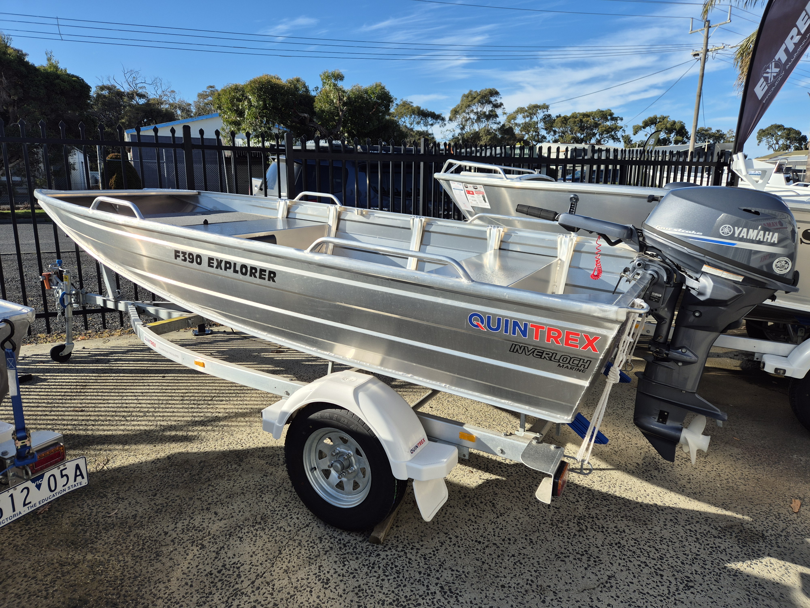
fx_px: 538
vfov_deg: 58.9
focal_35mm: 23
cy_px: 304
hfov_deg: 73.9
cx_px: 405
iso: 25
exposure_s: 1/1368
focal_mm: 5.4
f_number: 1.8
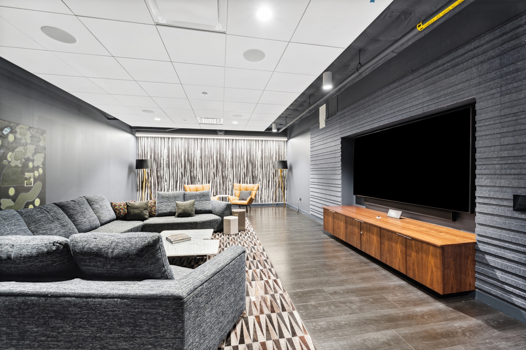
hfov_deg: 104.3
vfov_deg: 81.1
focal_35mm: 14
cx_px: 263
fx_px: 204
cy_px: 175
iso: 400
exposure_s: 1/2.5
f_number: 8
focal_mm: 14
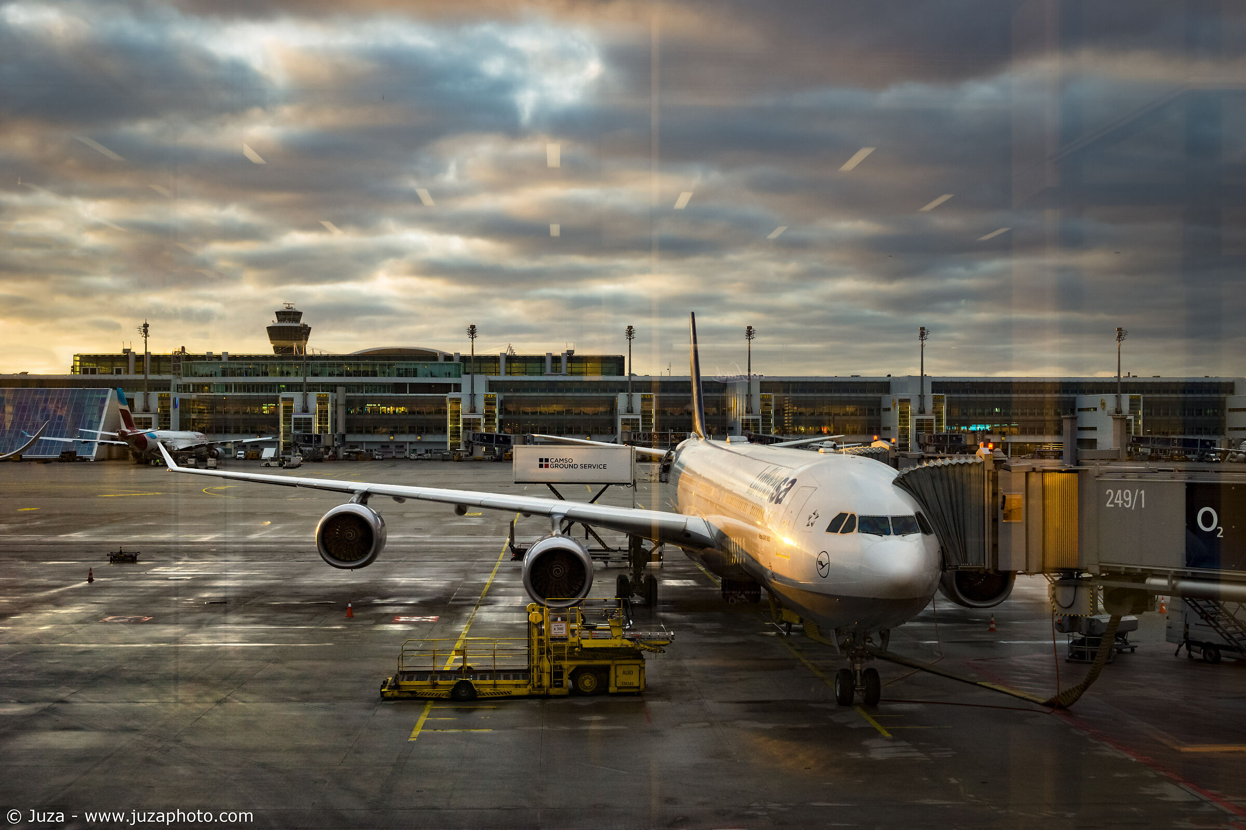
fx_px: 1557
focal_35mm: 45
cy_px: 415
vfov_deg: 29.9
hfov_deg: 43.6
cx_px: 623
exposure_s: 1/60
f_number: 7.1
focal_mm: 30
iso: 200
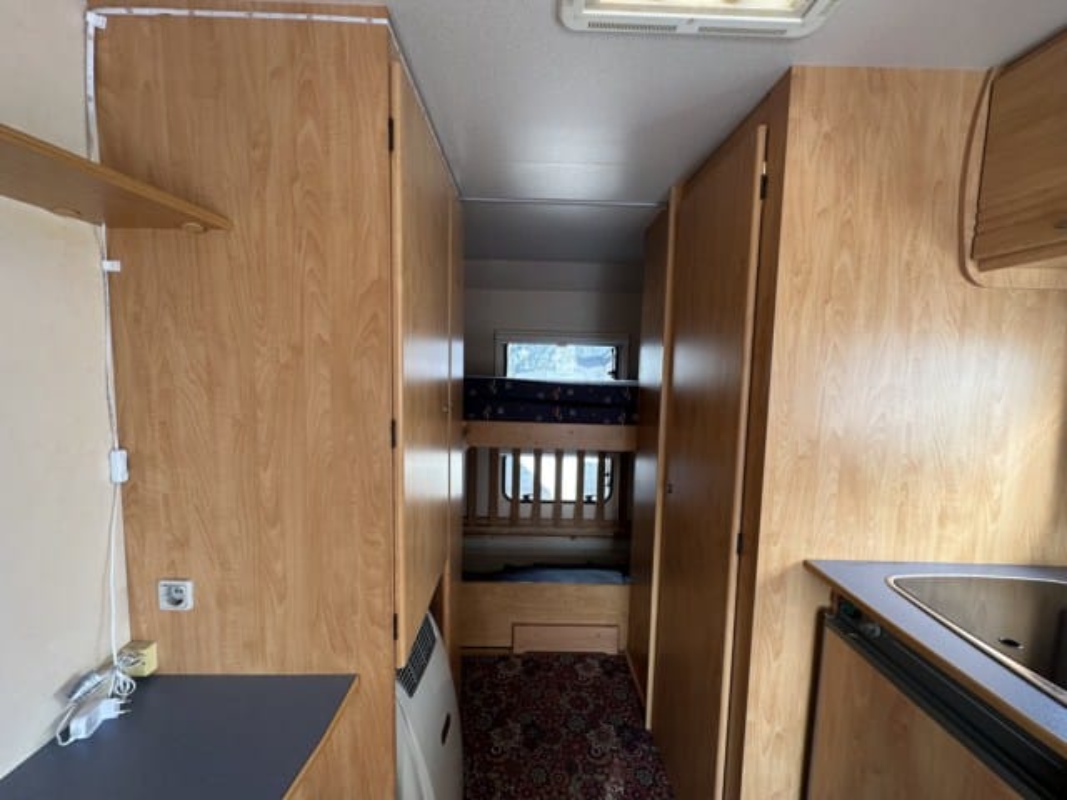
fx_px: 432
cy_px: 400
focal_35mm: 14
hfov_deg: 102.1
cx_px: 534
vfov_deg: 85.7
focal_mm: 2.22
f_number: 2.2
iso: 125
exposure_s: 1/99
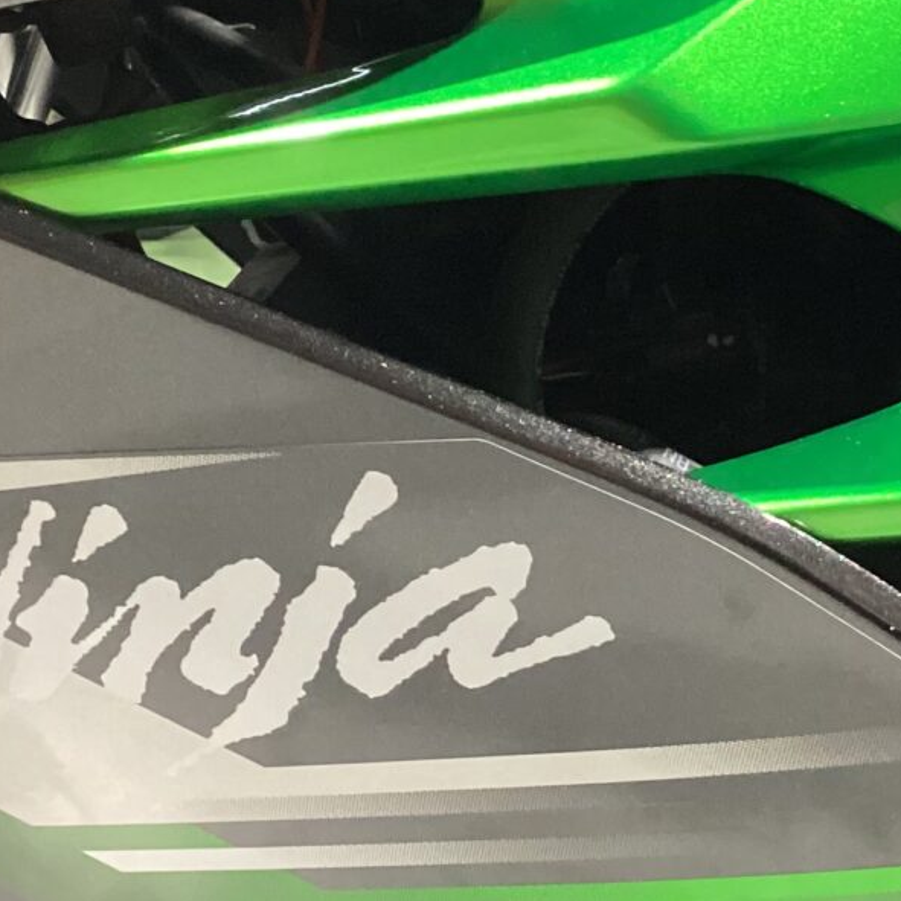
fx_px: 2621
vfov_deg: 19.4
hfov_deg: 19.4
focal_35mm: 89
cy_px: 248
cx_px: 619
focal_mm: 3.3
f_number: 2.4
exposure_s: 1/30
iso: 400
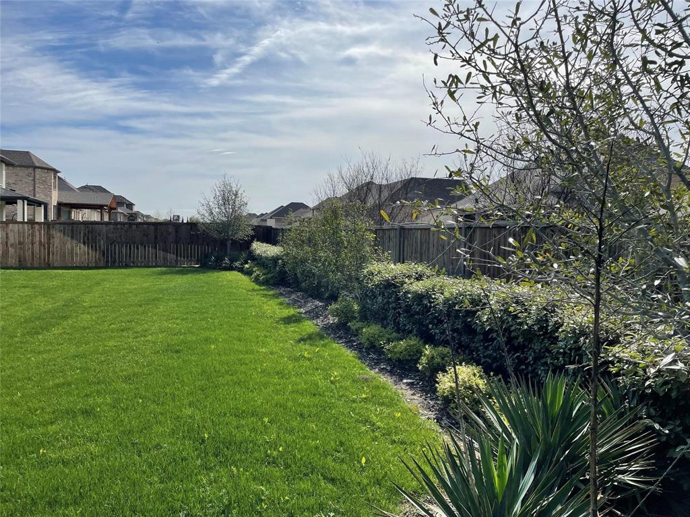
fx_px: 518
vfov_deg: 53.1
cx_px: 345
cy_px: 258
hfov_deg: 67.3
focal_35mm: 26
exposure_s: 1/7299
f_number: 1.6
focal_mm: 4.2
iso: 32
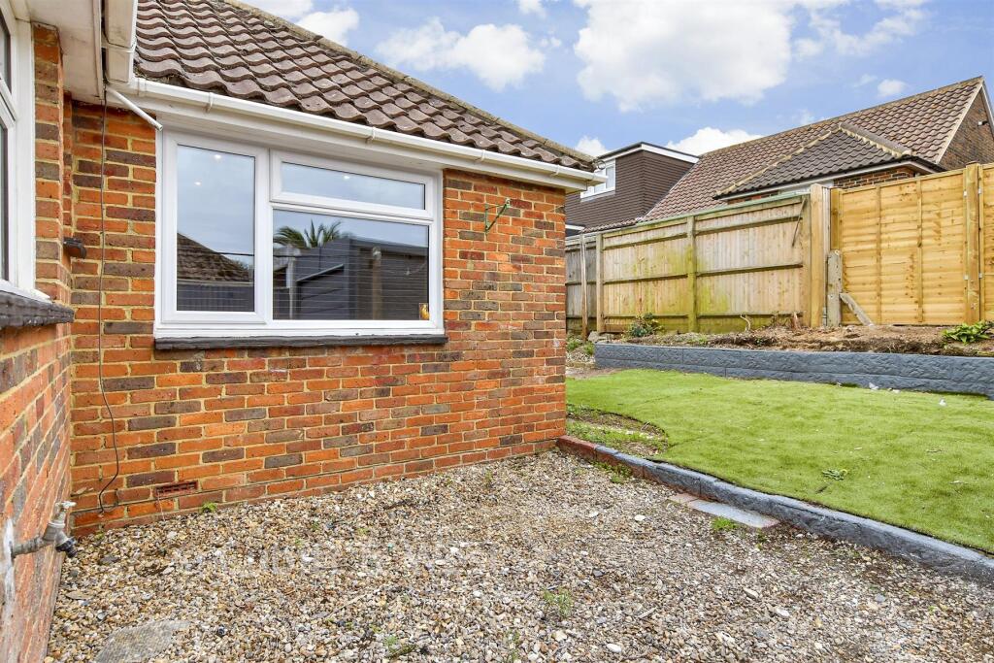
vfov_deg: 64.6
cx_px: 497
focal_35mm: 19
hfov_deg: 86.9
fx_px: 525
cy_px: 332
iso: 200
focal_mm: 13
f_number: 8
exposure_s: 1/100
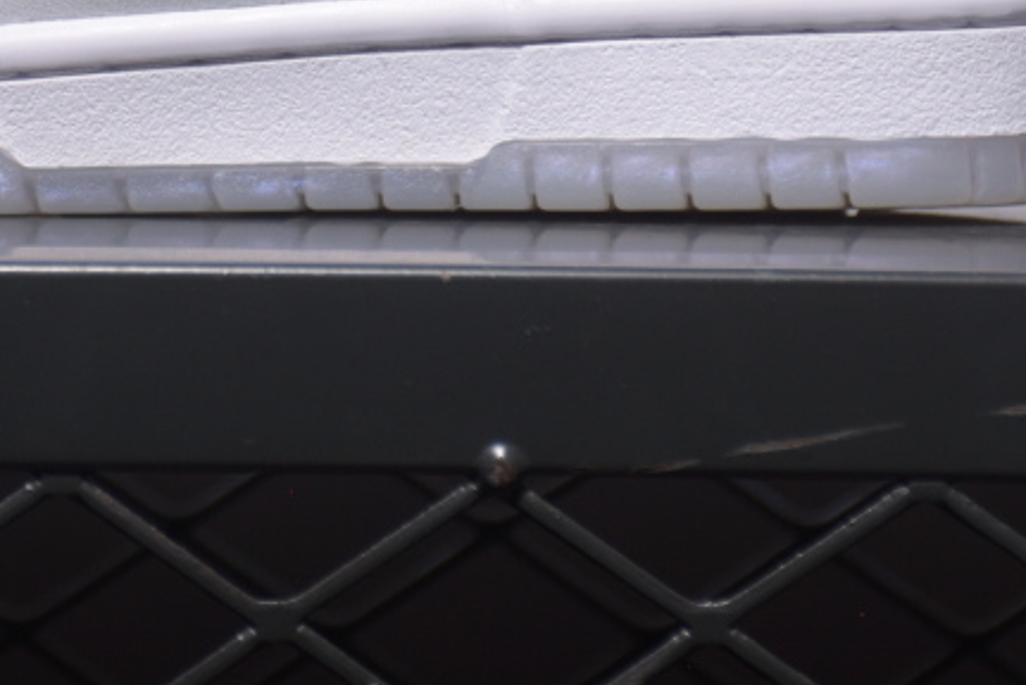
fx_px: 9639
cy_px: -476
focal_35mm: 338
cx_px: 43
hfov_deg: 6.1
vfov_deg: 4.0
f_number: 5.6
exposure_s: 1/200
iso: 100
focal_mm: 60
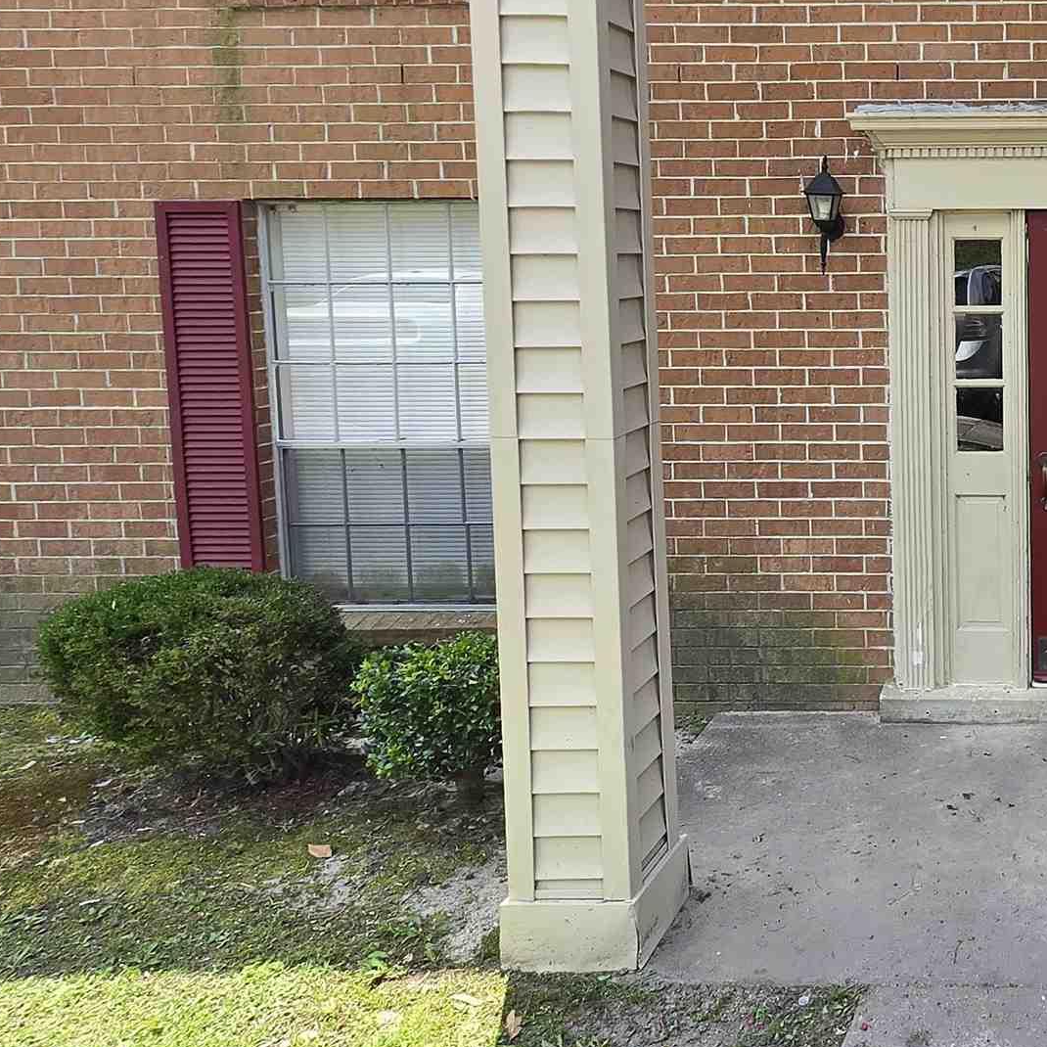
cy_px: 341
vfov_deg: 48.8
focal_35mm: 33
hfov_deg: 40.5
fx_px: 1129
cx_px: 1144
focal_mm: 1.7
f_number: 2.2
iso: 25
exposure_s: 1/255
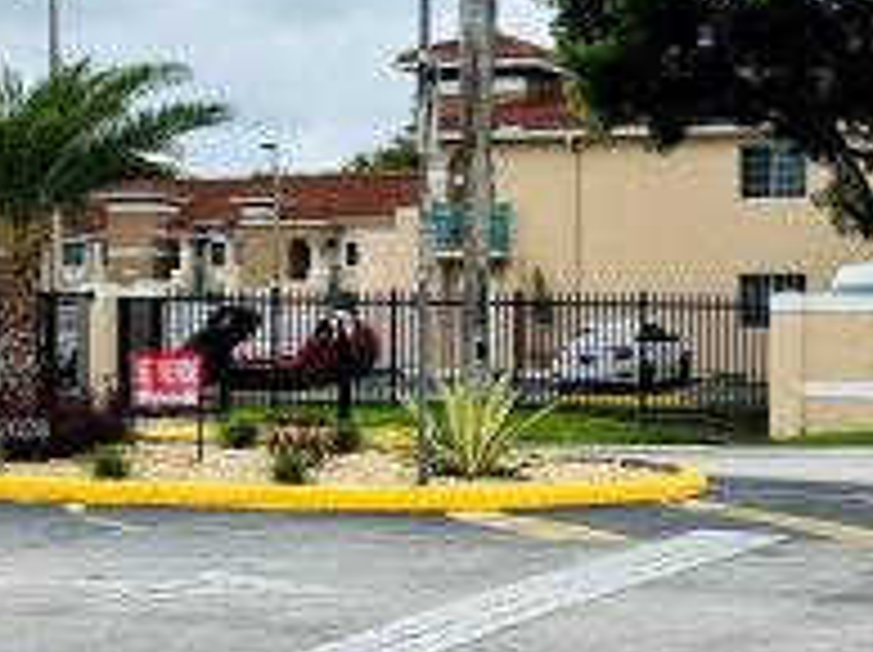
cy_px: 432
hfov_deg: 19.8
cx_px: 590
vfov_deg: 14.9
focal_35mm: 99
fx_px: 2494
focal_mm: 6.76
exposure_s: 1/2959
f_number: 1.78
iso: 64
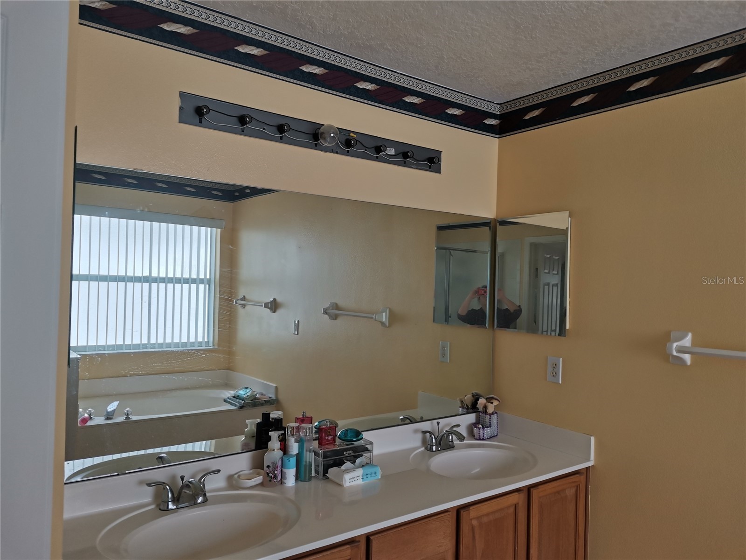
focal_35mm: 26
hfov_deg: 67.3
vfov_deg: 53.1
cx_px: 373
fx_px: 560
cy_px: 280
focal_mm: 4.75
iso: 50
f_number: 1.8
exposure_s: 1/233
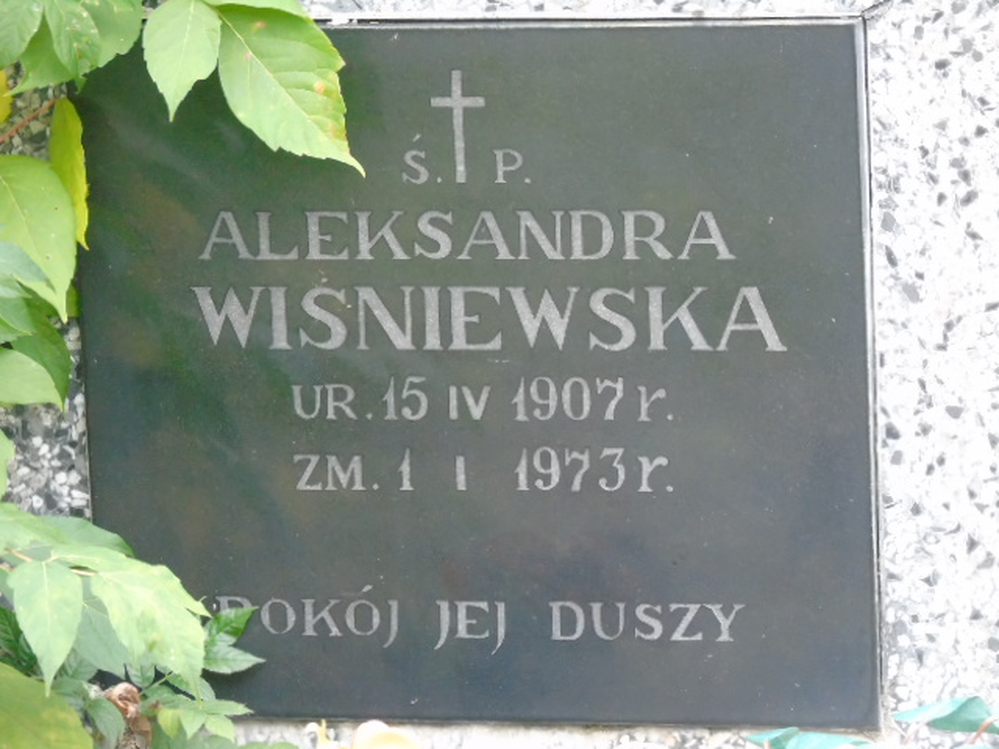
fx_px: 8023
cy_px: 374
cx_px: 500
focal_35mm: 278
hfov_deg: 7.1
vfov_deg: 5.3
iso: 800
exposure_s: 1/60
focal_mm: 50
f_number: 4.9
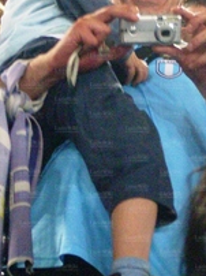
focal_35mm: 224
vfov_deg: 8.8
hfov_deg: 6.6
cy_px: 14
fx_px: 1781
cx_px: 154
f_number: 5.2
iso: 800
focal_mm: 18.6
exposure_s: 1/30
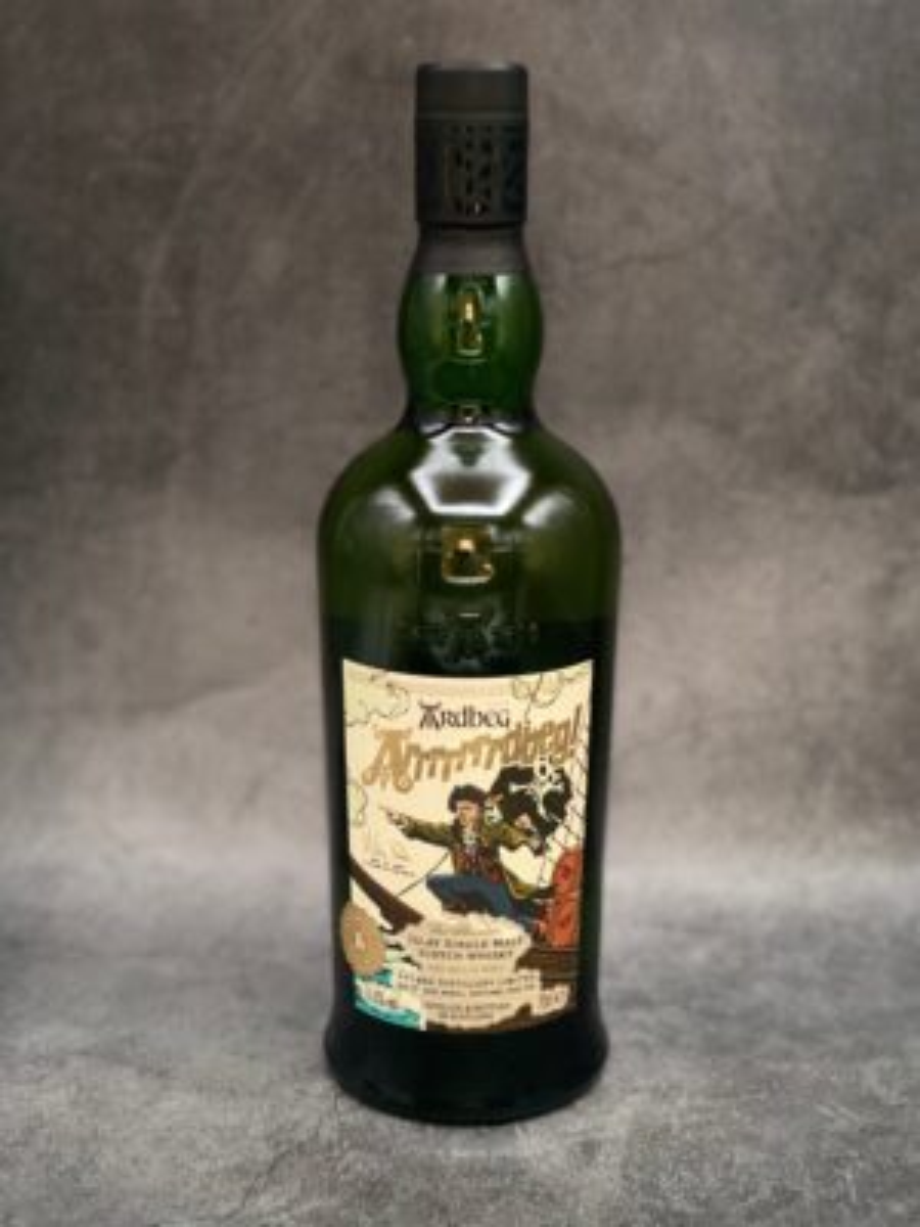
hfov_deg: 28.0
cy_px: 614
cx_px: 460
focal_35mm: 52
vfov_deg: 36.8
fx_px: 1843
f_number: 2
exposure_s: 1/14
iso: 500
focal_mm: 6
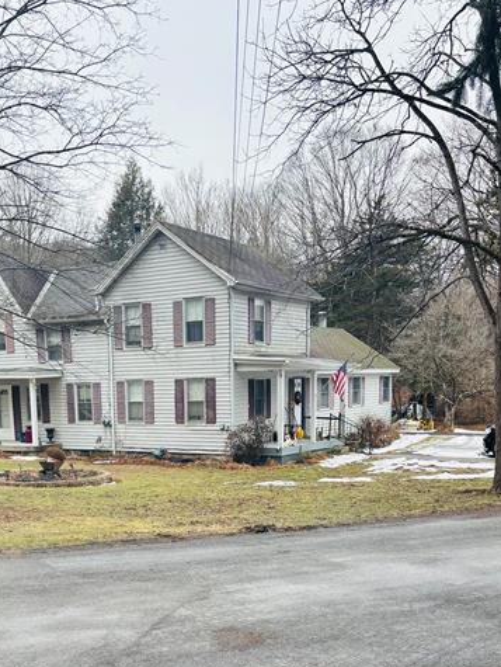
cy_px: 504
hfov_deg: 34.1
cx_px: 171
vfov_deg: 43.3
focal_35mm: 42
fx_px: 809
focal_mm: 5.96
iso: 50
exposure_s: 1/121
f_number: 1.6
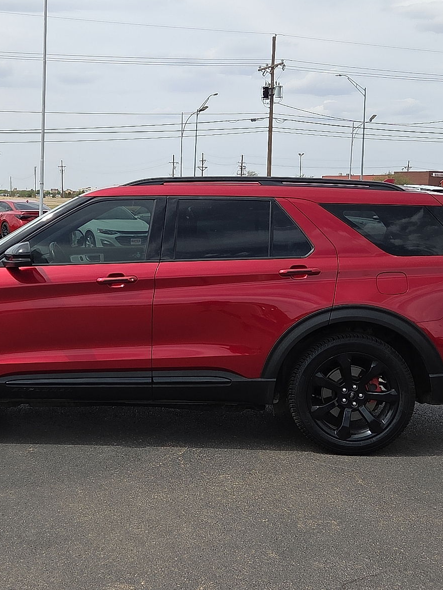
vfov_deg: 36.2
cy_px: 298
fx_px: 904
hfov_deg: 27.4
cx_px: 145
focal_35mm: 53
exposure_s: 1/10000
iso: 76
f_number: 1.8
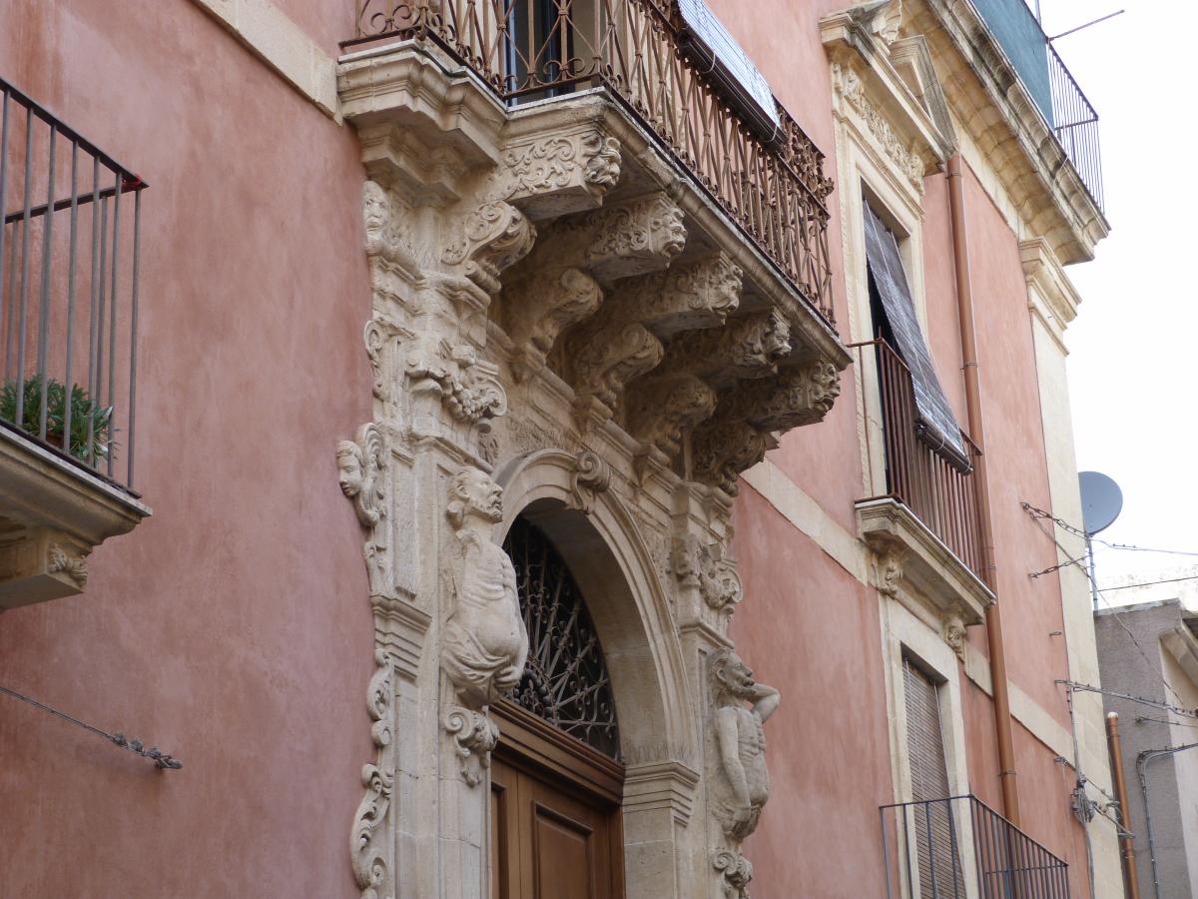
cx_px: 599
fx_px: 2665
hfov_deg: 25.3
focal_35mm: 77
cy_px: 450
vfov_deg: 19.1
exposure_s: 1/125
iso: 80
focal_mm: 13.8
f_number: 3.6
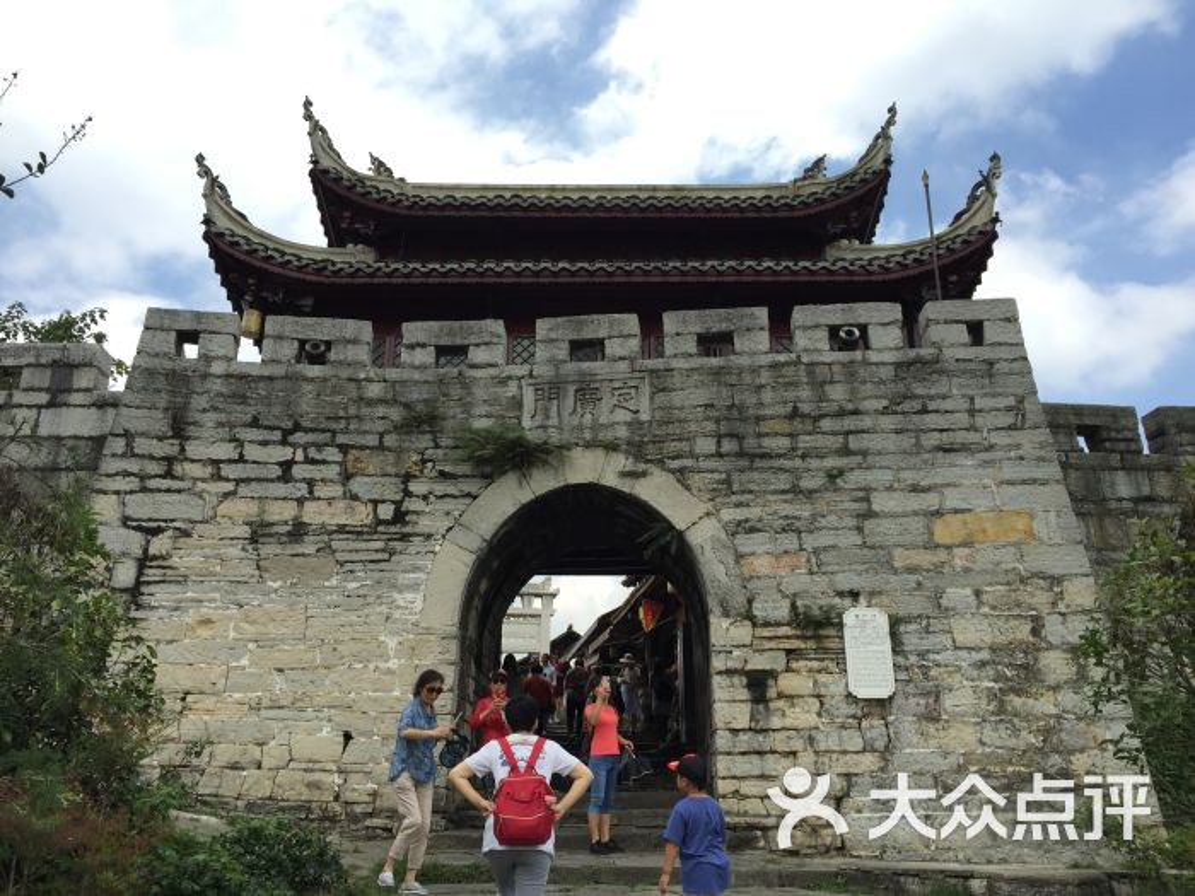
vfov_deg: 48.2
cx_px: 598
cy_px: 448
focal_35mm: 29
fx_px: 1001
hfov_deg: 61.7
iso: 32
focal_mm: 4.15
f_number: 2.2
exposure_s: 1/1319
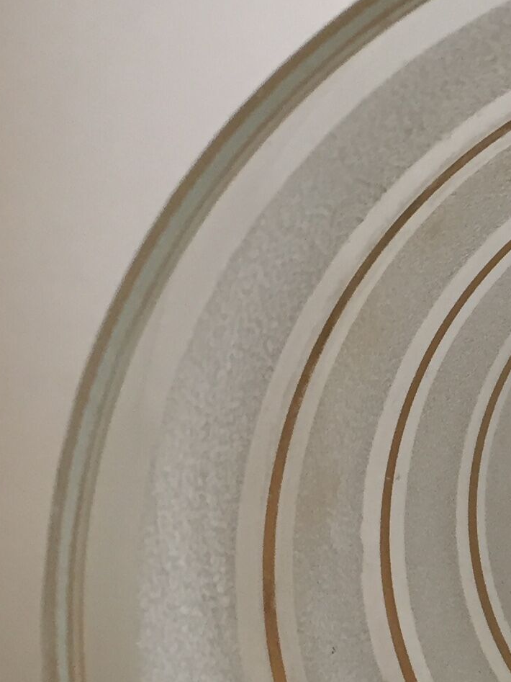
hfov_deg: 14.0
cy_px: 539
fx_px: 1969
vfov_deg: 19.5
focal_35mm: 100
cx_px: 737
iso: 80
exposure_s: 1/33
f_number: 2.2
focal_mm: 4.15
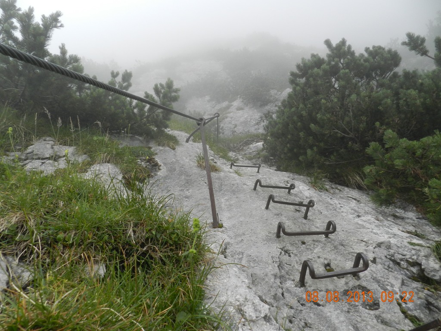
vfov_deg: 58.9
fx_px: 293
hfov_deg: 73.9
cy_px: 166
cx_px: 220
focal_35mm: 23
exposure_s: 1/800
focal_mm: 4
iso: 160
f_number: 3.4
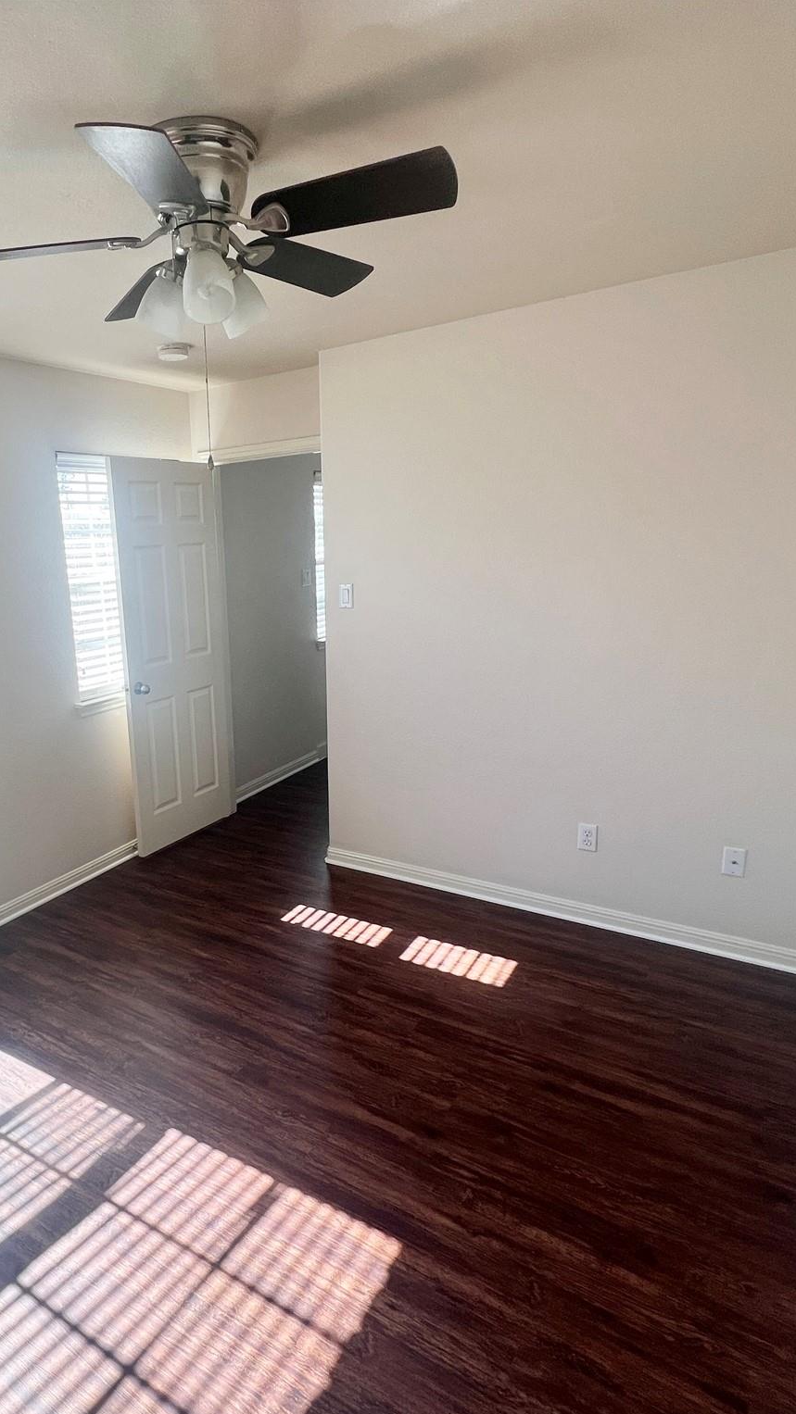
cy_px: 709
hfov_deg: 56.1
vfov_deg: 89.6
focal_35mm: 19
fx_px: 713
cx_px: 221
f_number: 1.8
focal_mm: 1.57
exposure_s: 1/99
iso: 40
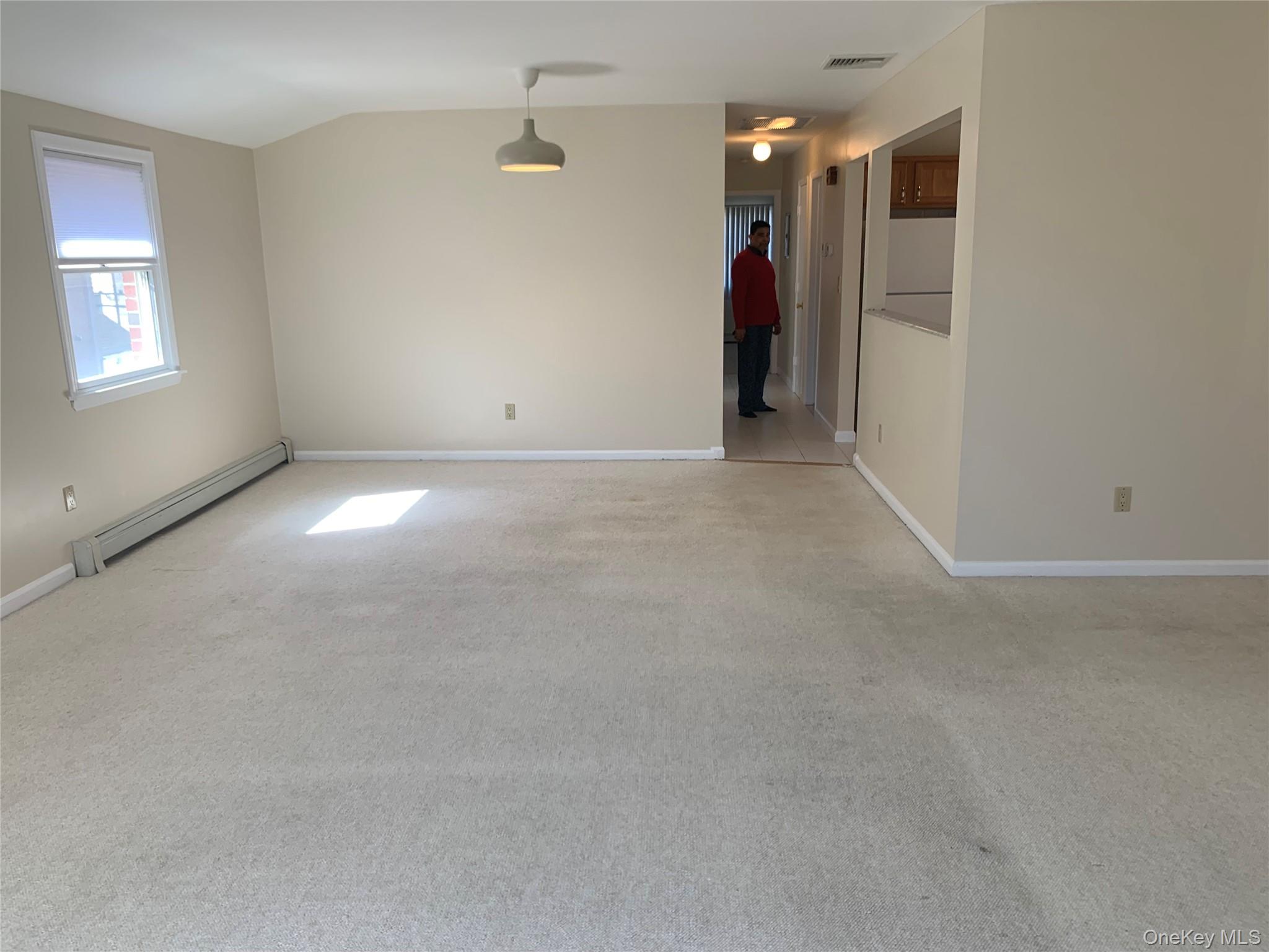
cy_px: 476
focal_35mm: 26
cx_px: 634
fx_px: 953
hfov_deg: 67.3
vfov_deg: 53.1
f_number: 1.8
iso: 50
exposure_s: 1/120
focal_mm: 4.25
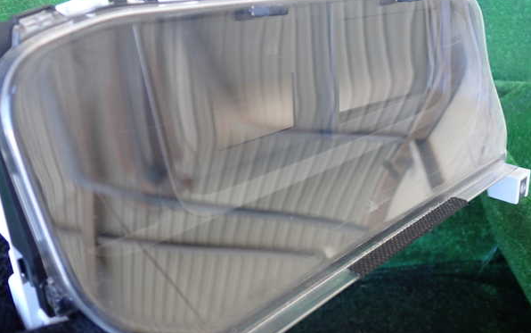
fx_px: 463
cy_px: 159
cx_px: 266
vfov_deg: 39.5
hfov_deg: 59.6
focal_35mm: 32
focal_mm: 5.4
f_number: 2.3
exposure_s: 1/30
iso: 200
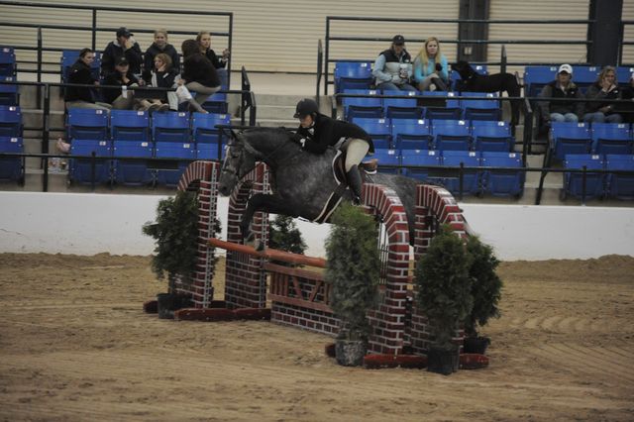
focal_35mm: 200
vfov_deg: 6.9
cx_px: 317
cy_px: 211
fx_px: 3520
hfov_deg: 10.3
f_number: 2.8
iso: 6400
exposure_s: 1/400
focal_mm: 200
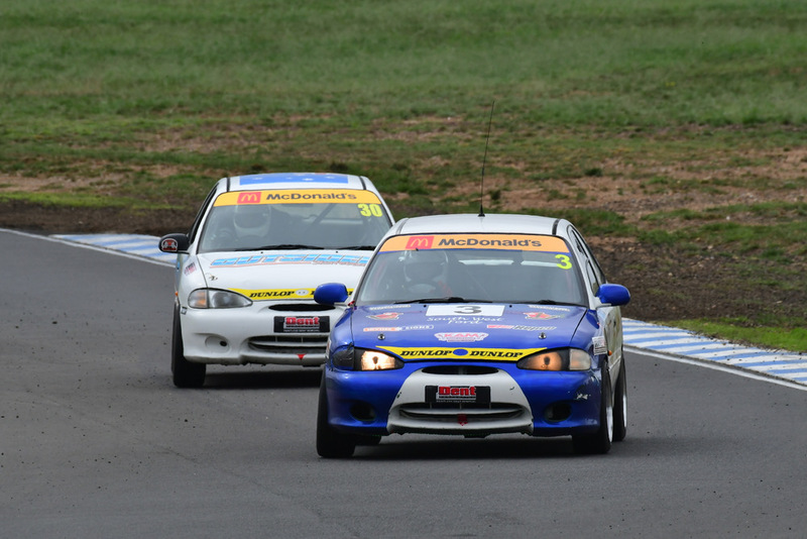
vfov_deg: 1.8
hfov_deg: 2.7
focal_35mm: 750
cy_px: 270
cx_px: 404
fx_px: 16818
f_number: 13
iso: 640
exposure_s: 1/640
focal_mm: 500
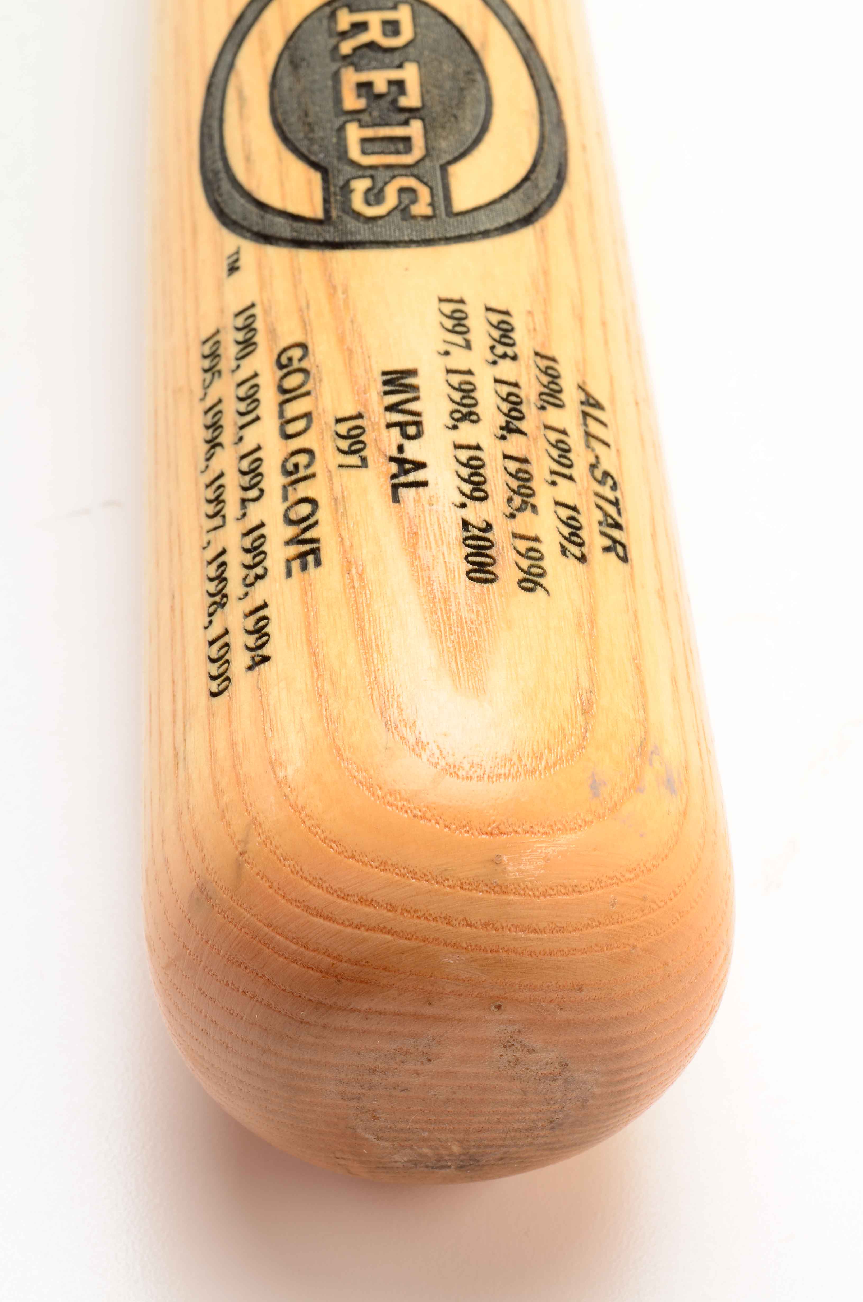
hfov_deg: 16.5
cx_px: 432
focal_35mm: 82
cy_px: 651
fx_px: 2980
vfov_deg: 24.7
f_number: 18
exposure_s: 1/160
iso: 100
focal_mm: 55
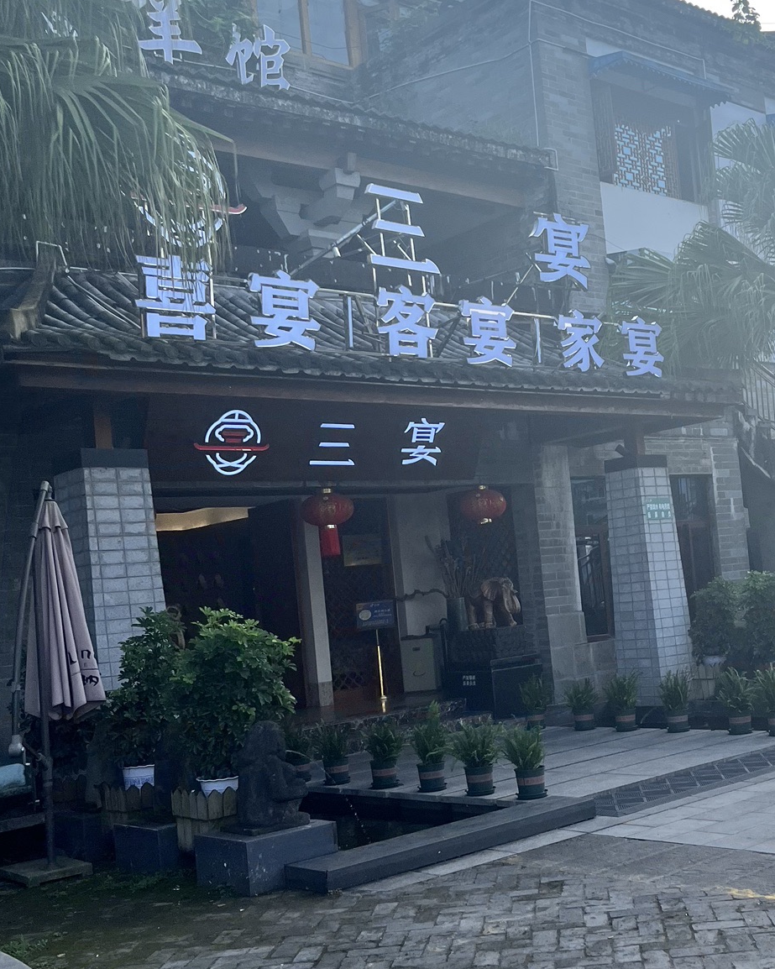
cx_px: 579
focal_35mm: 44
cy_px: 530
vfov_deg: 42.0
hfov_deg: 33.5
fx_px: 1262
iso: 50
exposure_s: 1/2062
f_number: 1.6
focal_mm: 5.1
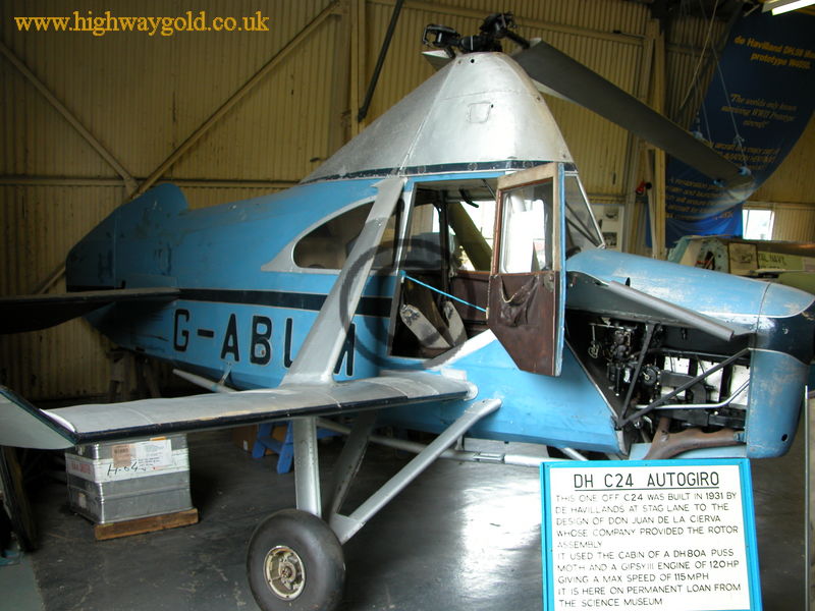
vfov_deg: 40.7
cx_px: 408
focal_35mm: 35
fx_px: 824
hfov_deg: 52.6
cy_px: 306
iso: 100
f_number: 2.8
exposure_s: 1/36.9
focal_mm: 8.9
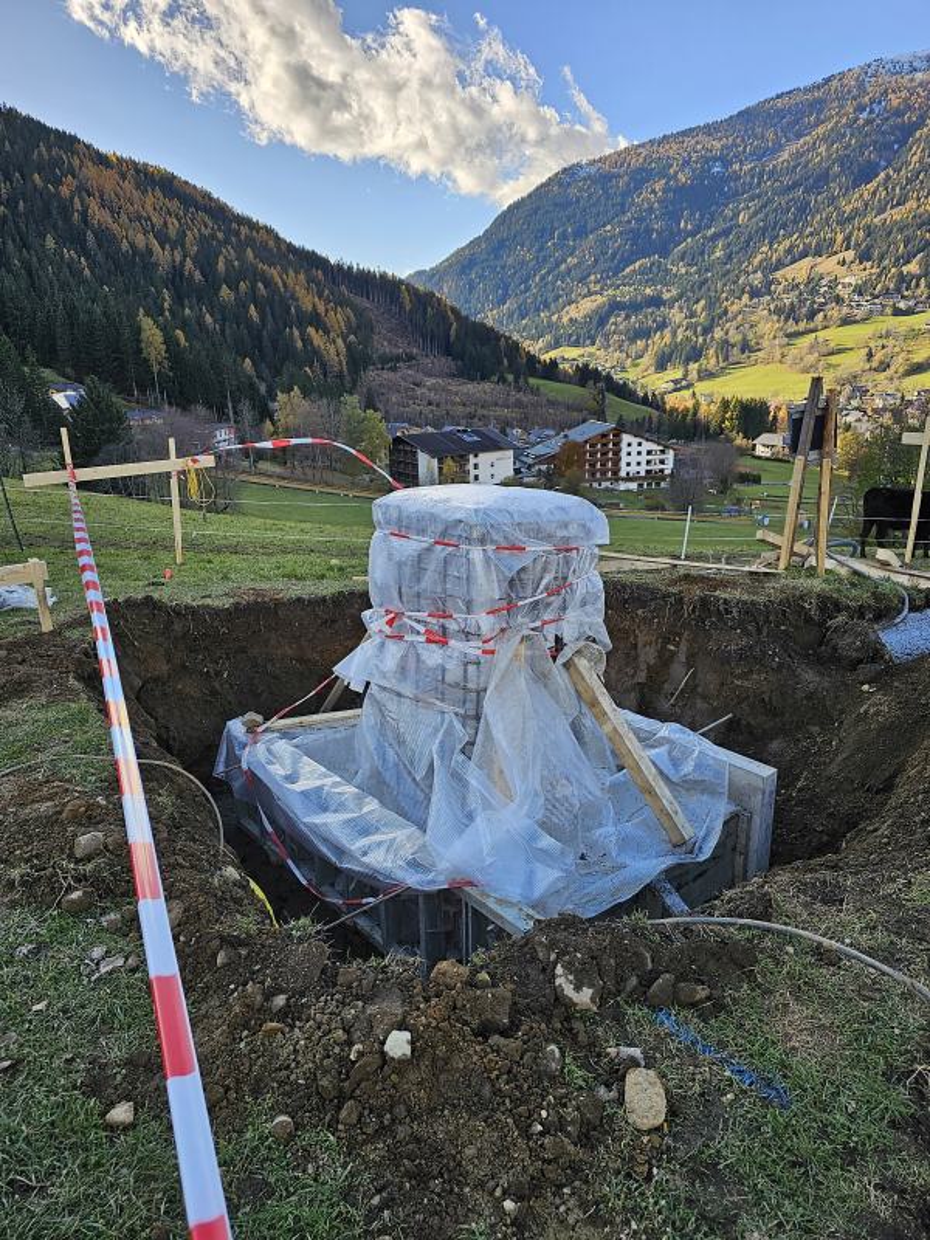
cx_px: 465
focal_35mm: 23
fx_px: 824
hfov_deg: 58.9
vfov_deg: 73.9
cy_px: 620
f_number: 1.7
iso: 20
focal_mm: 6.3
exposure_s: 1/394
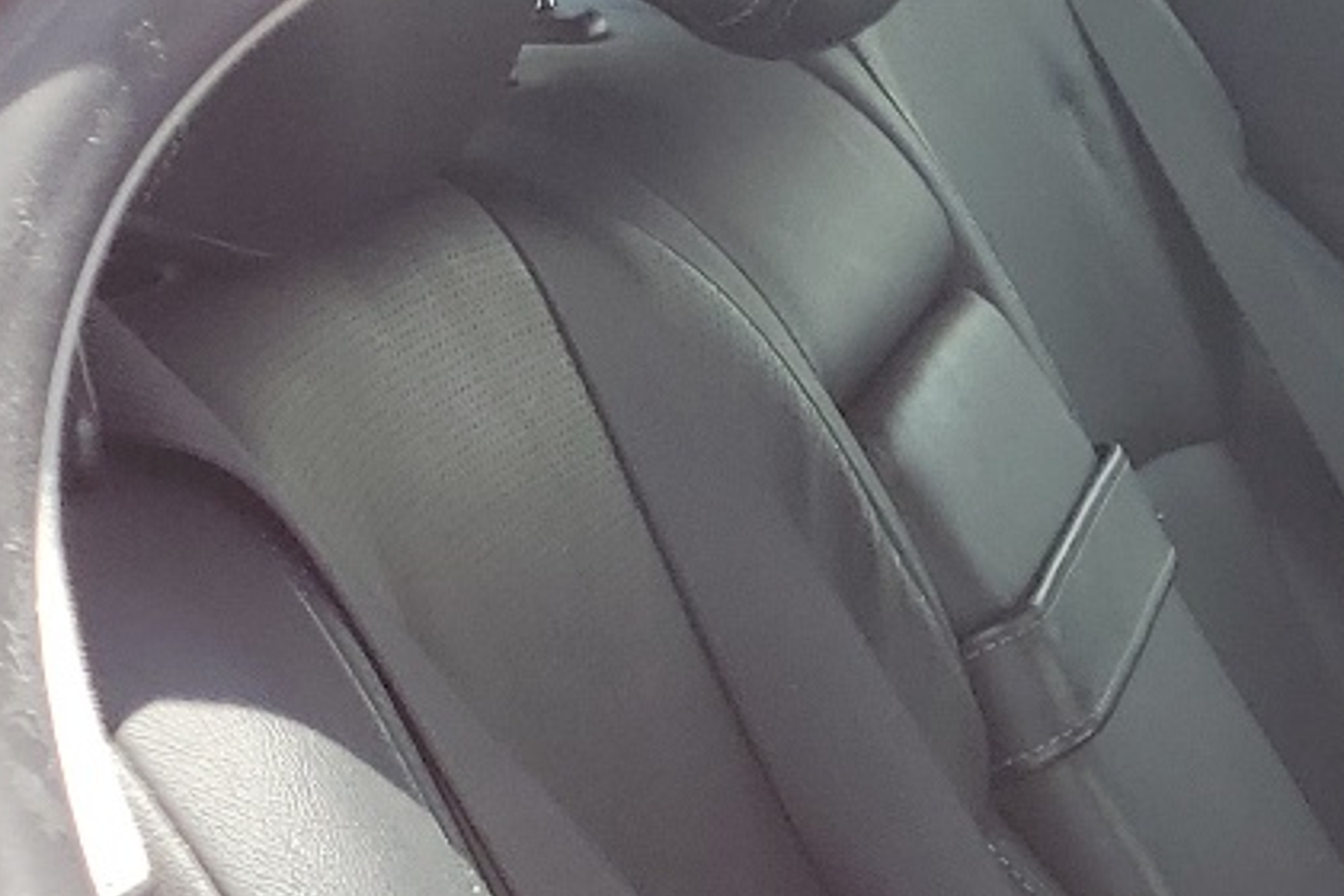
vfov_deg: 12.8
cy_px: 1200
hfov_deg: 16.6
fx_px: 3845
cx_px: 2416
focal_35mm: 103
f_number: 1.5
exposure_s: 1/476
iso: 50
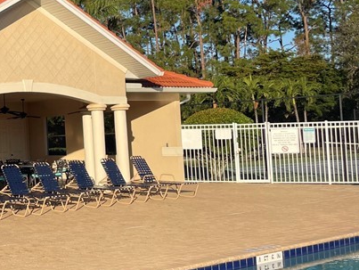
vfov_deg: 22.3
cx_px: -74
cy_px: 111
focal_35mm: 66
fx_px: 685
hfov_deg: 26.1
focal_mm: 4.2
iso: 32
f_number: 1.6
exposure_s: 1/2618
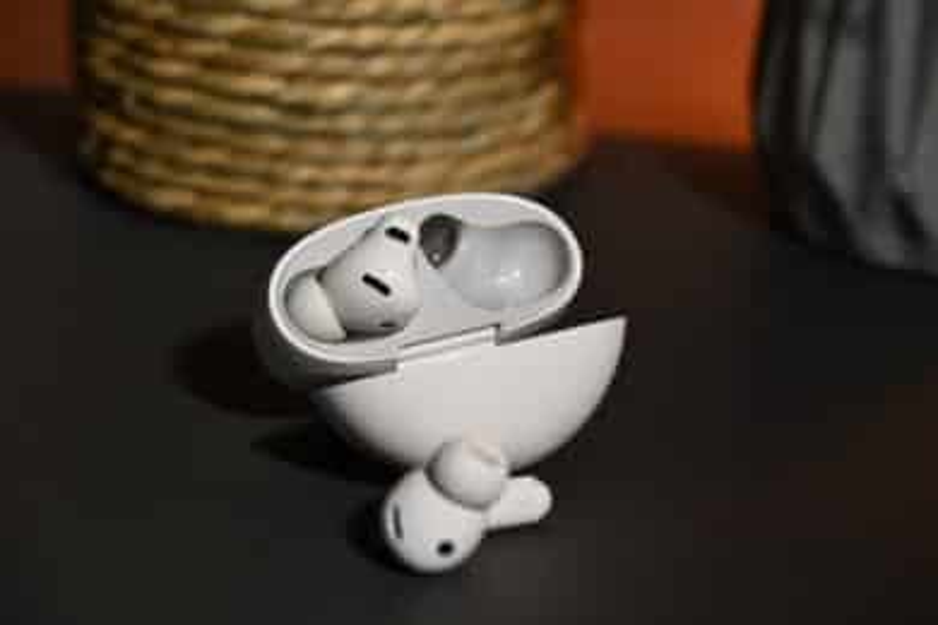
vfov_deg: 11.4
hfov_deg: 17.1
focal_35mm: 120
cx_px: 469
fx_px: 3126
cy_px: 312
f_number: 7.1
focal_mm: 120
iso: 720
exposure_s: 1/125
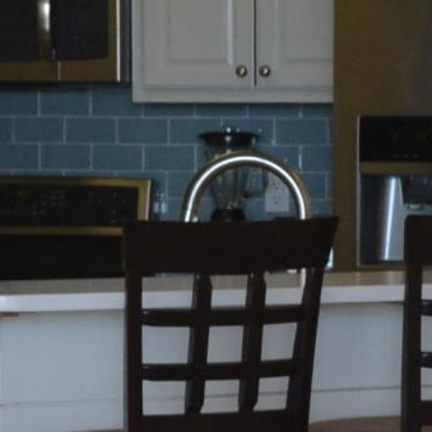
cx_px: 489
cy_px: 352
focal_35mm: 248
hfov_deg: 7.0
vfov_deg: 7.0
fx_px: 3502
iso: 400
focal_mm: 22
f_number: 5.6
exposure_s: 1/100
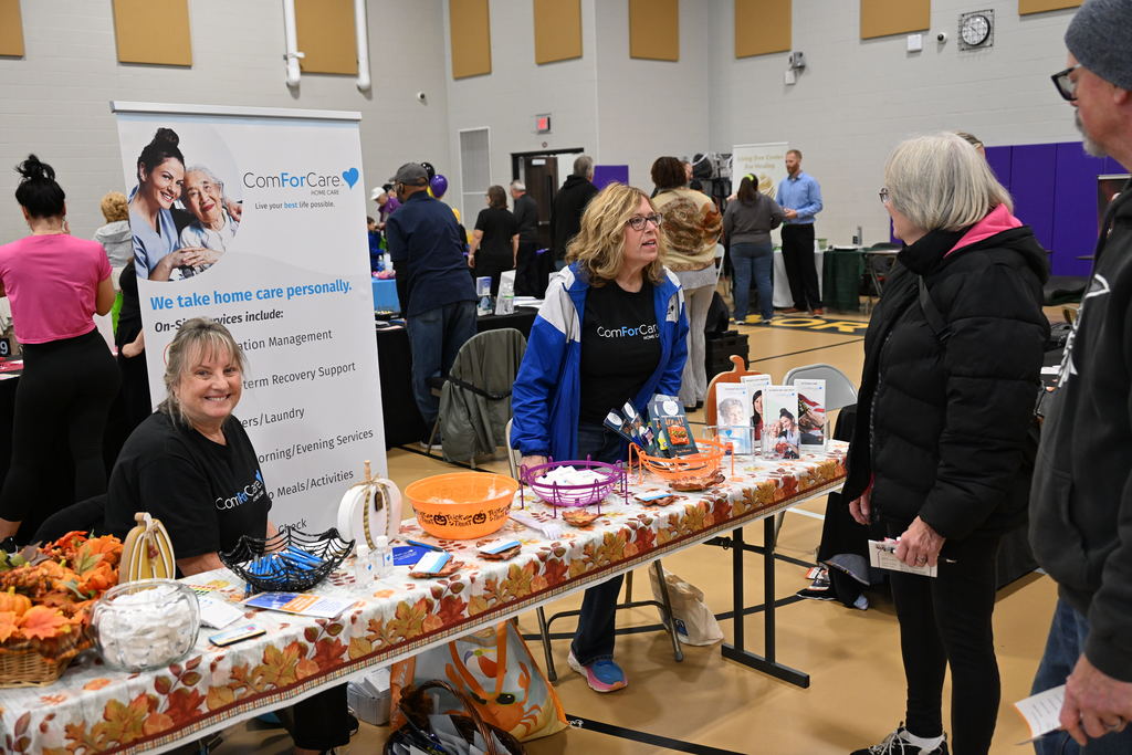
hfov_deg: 56.5
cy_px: 378
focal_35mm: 34
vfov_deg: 39.4
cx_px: 566
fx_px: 1053
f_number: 4.8
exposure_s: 1/125
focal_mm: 33.5
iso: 2000
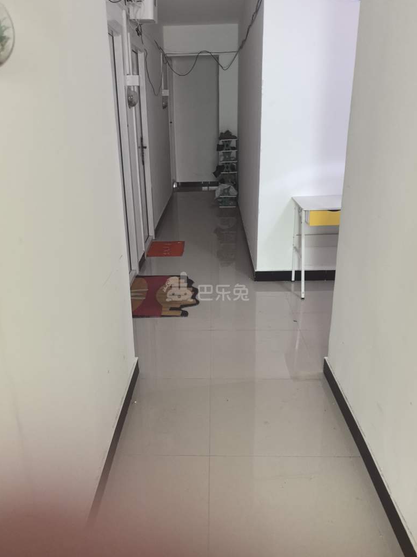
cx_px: 206
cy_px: 287
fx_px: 450
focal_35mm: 28
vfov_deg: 63.4
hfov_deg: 49.7
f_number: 1.4
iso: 320
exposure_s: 1/50
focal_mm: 6.98
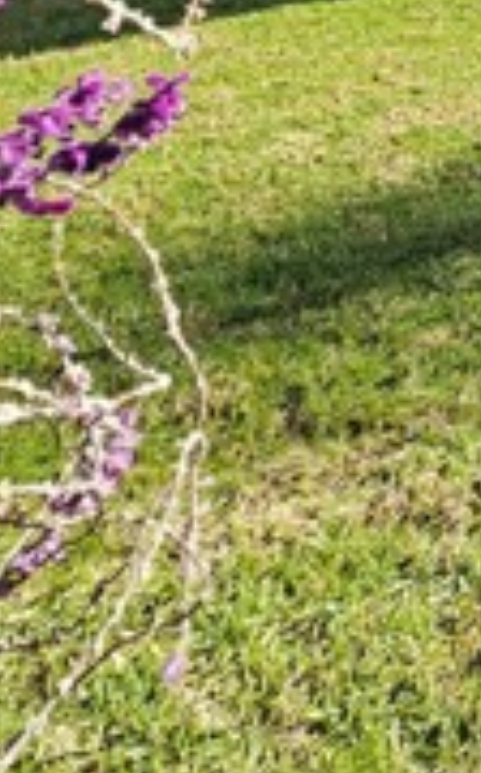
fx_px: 1031
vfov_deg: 32.9
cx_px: 876
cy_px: -176
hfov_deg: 19.4
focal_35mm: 49
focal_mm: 2.2
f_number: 2.2
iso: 50
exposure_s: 1/814
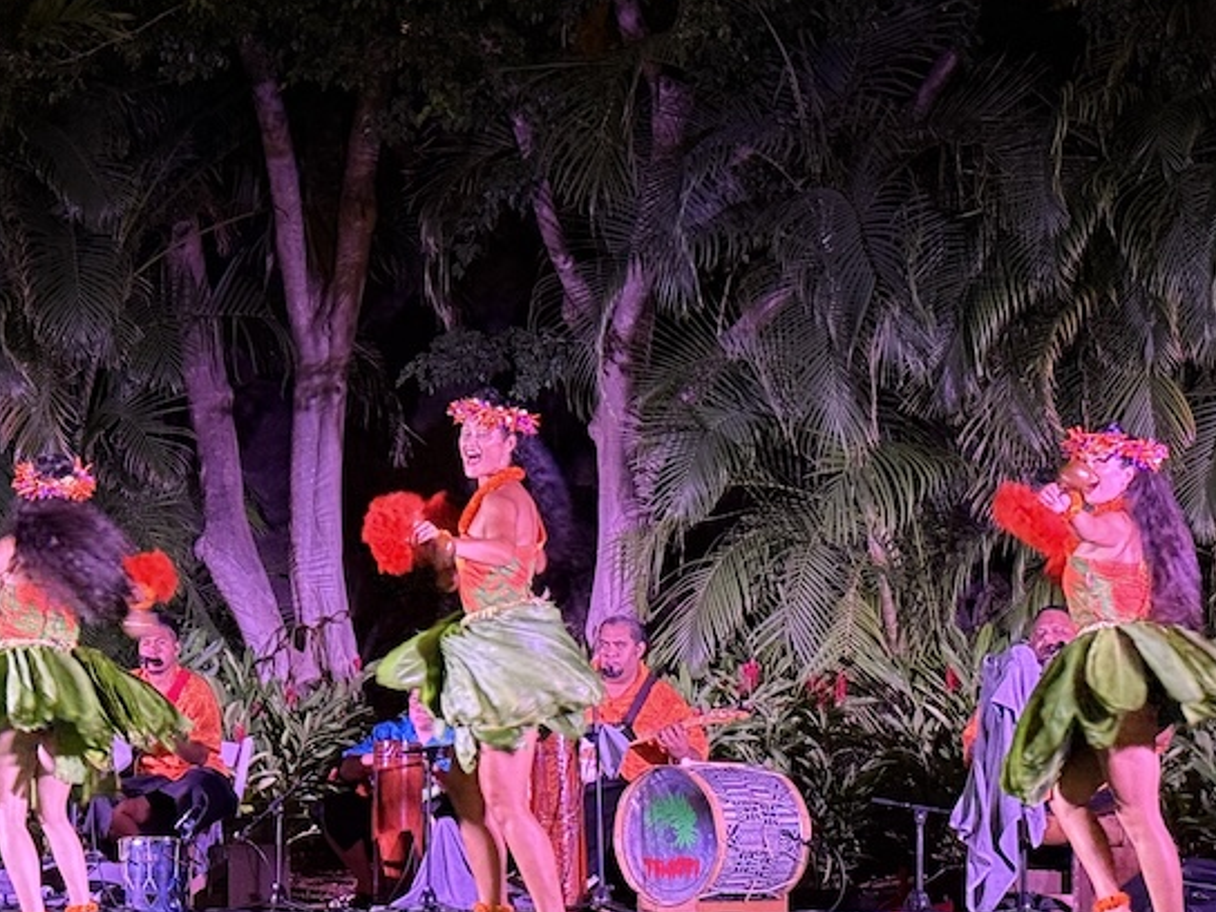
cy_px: 454
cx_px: 355
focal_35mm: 89
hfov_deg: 21.9
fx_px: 3126
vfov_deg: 16.6
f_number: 1.78
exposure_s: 1/40
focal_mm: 6.76
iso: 320
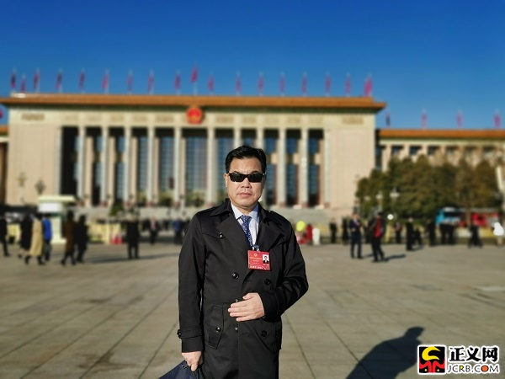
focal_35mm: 38
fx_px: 554
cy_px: 190
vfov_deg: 37.7
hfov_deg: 49.0
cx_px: 252
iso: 50
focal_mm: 5.56
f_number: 1.6
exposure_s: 1/5025
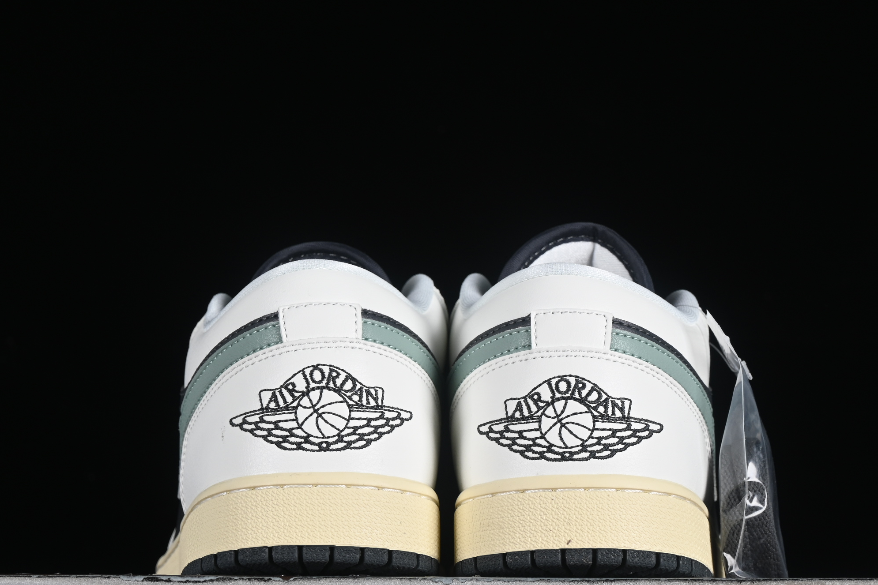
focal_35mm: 105
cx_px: 444
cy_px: 326
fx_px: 2561
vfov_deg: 13.0
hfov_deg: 19.5
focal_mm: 50
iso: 160
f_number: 8
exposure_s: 1/80
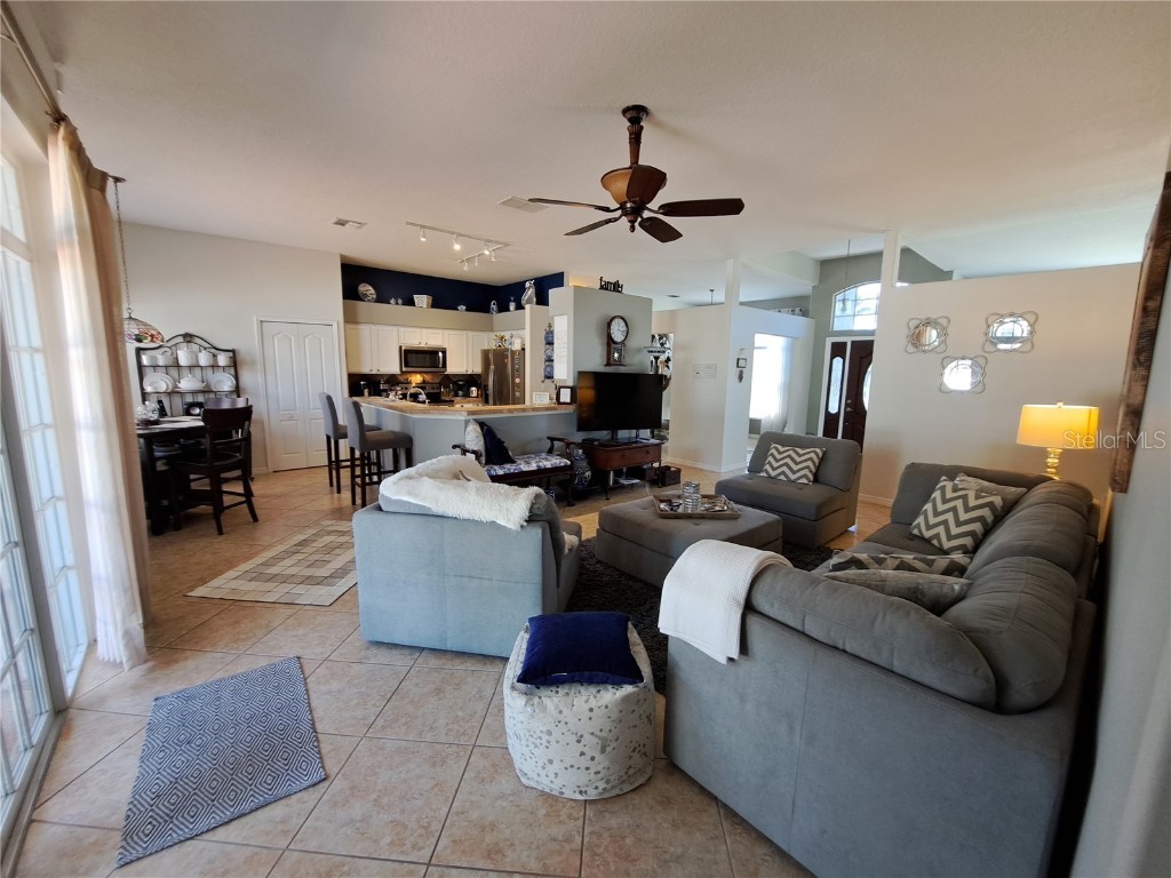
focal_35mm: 13
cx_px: 586
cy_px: 439
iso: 125
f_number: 2.2
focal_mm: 1.74
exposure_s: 1/40
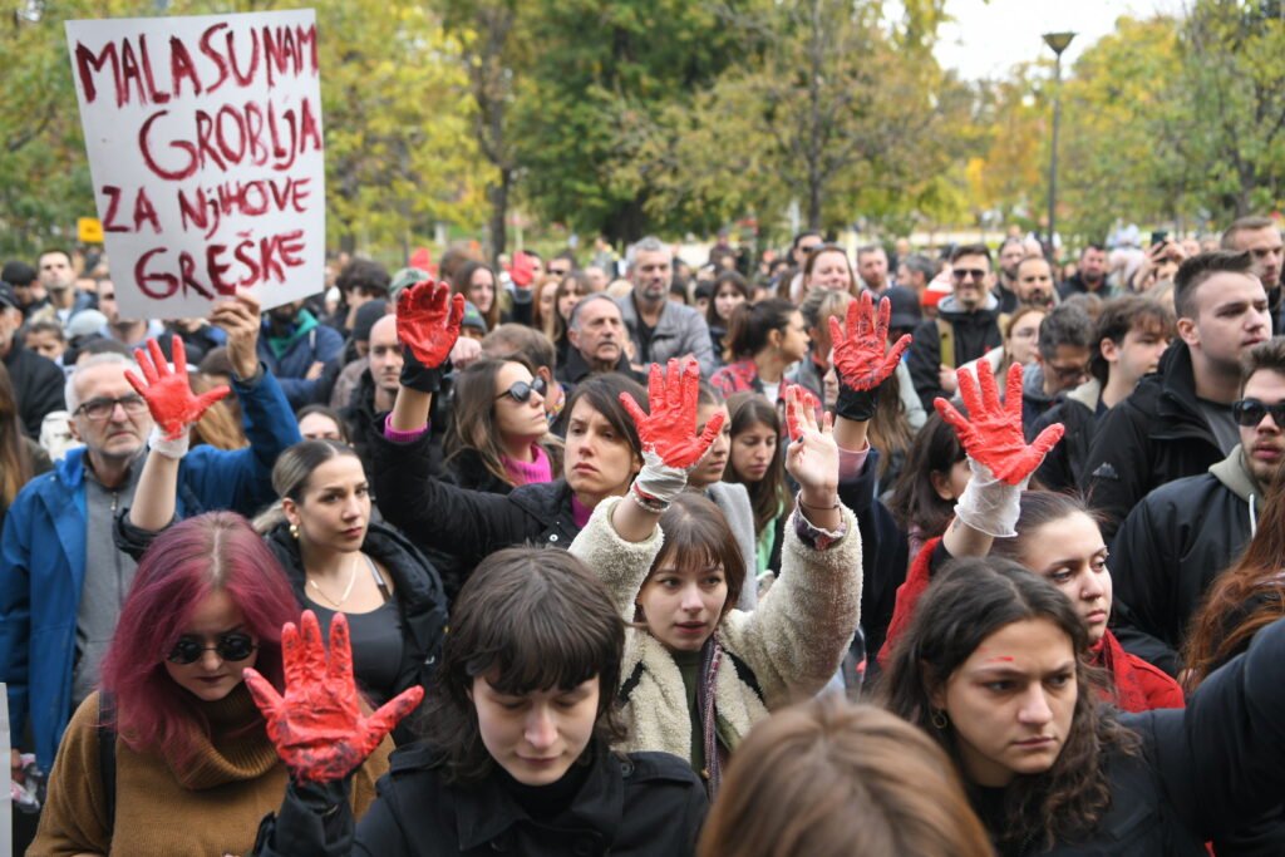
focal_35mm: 42
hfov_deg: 46.4
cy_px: 428
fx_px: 1499
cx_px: 642
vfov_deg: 31.9
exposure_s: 1/200
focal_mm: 42
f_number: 4
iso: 200
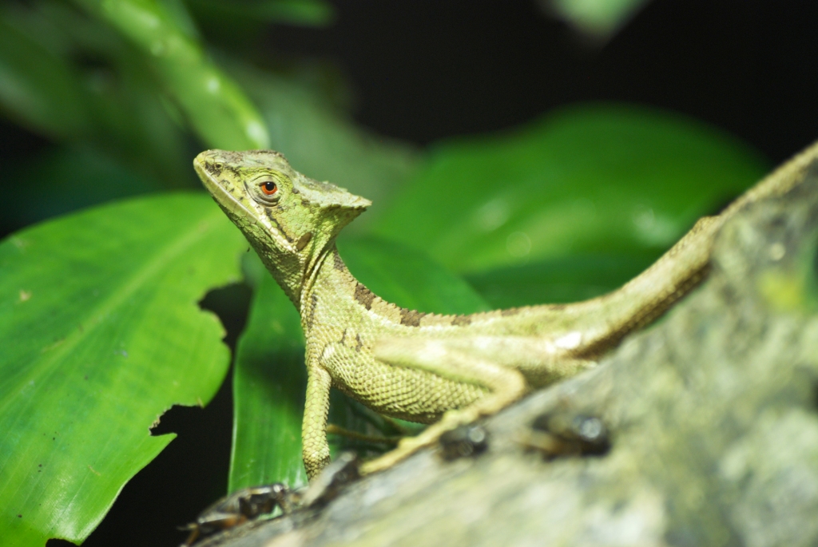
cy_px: 274
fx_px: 7506
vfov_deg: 4.2
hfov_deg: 6.2
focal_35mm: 330
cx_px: 409
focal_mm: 220
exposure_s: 1/80
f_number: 5.3
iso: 400
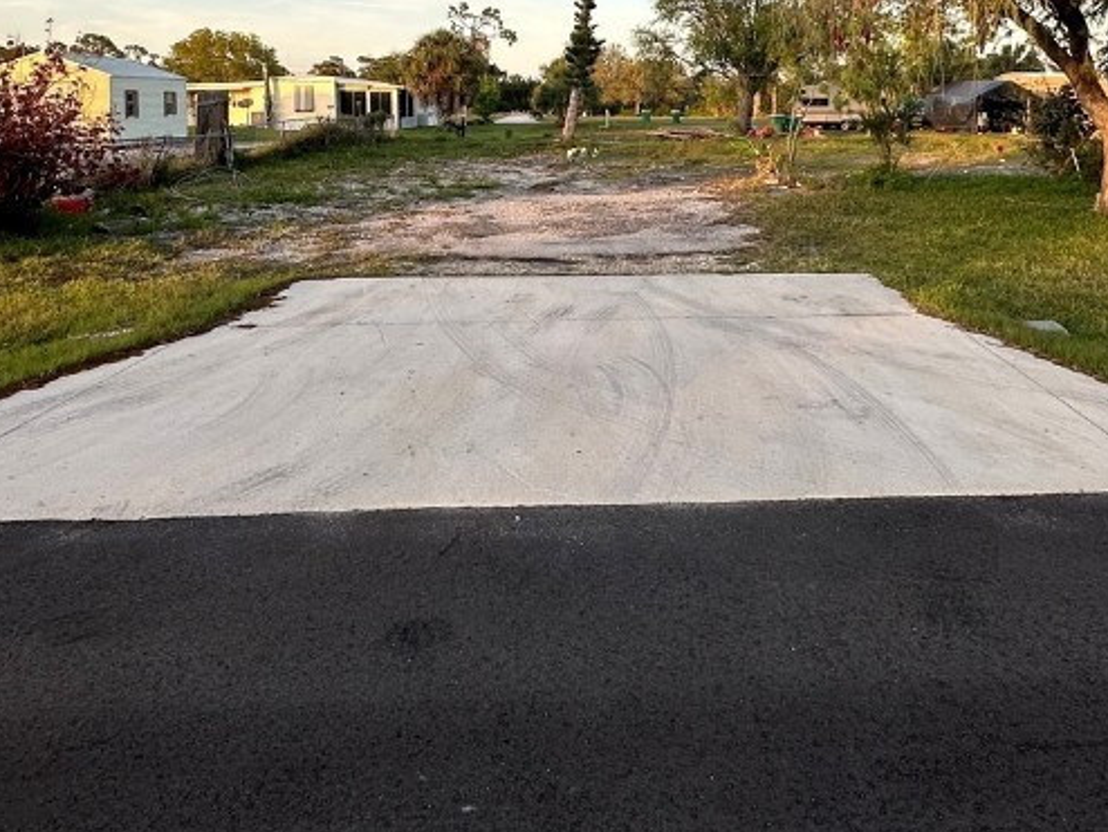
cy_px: 159
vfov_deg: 45.7
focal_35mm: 29
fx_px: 929
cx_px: 633
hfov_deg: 61.4
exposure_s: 1/285
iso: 40
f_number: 2.2
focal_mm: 2.22
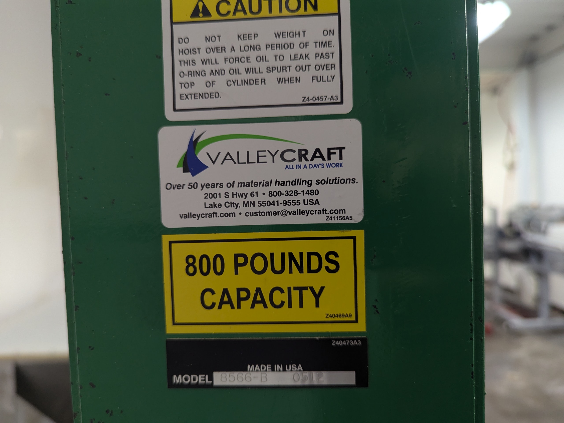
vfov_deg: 56.8
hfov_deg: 71.6
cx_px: 282
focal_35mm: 24
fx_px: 391
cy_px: 212
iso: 480
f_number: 1.85
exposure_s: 1/120
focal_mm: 6.81
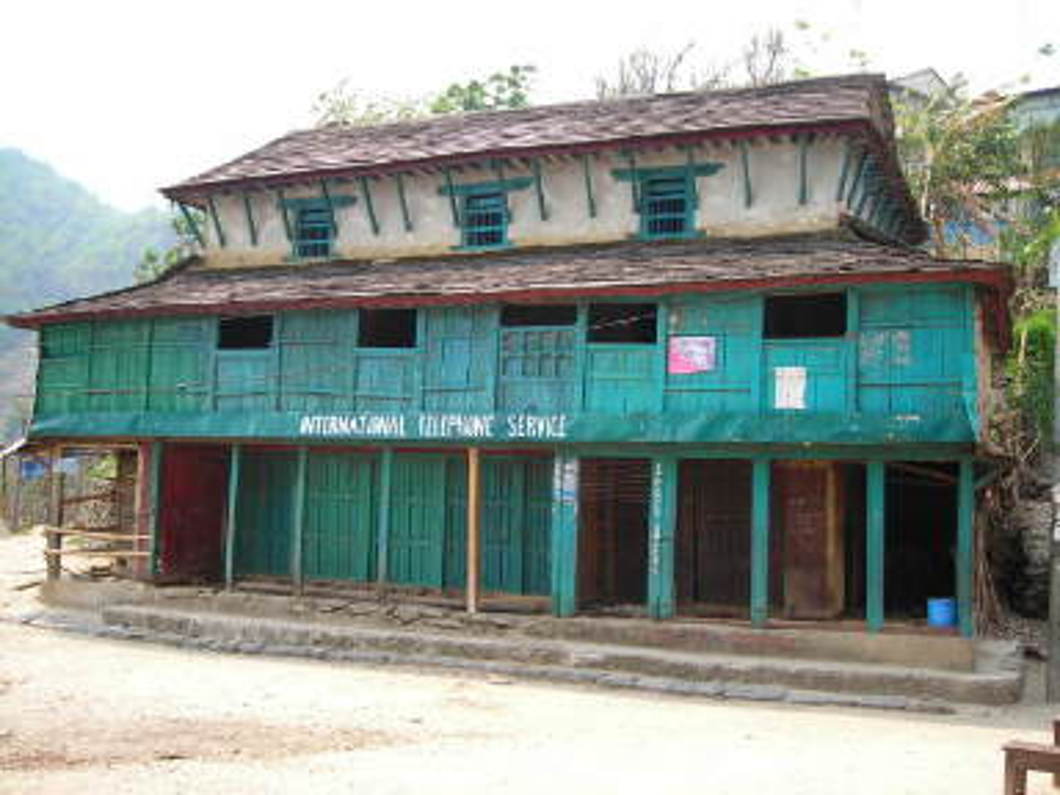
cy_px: 398
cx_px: 530
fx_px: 1164
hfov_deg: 49.0
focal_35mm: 38
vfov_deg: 37.7
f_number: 3.2
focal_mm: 6.3
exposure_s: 1/156
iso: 50
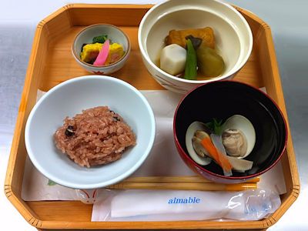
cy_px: 116
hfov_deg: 52.6
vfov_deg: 40.7
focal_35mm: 35
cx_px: 154
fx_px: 311
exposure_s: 1/33
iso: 80
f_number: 2.8
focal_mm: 3.85
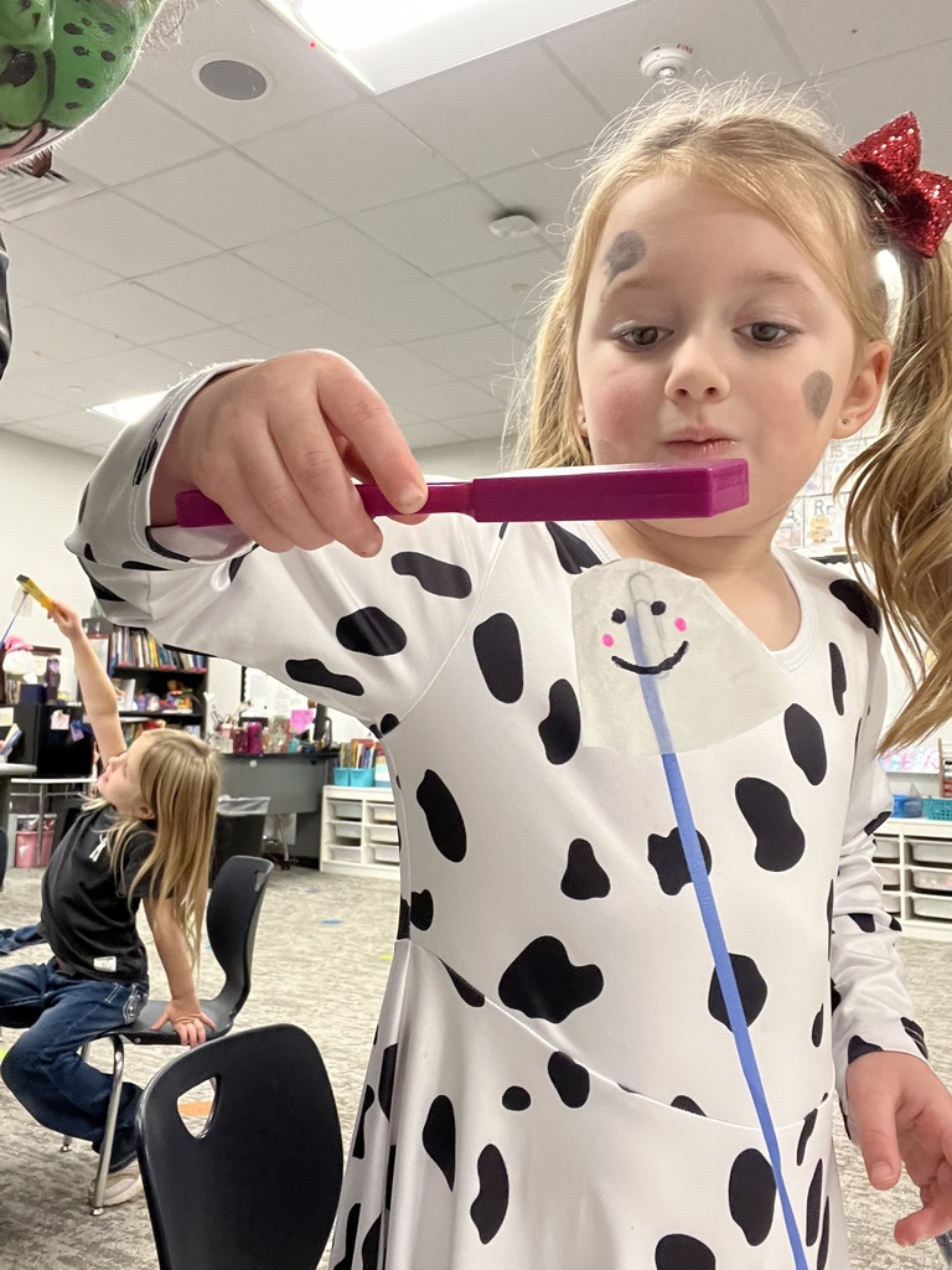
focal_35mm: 30
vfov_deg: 60.0
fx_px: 1100
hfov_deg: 46.8
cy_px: 635
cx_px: 476
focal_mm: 2.71
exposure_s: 1/60
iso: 250
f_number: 2.2
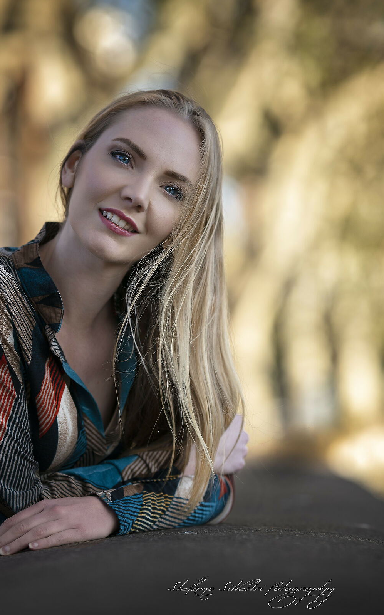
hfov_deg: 8.1
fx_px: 2697
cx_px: 252
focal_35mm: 161
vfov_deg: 13.0
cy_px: 307
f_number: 2
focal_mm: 105
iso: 100
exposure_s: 1/640
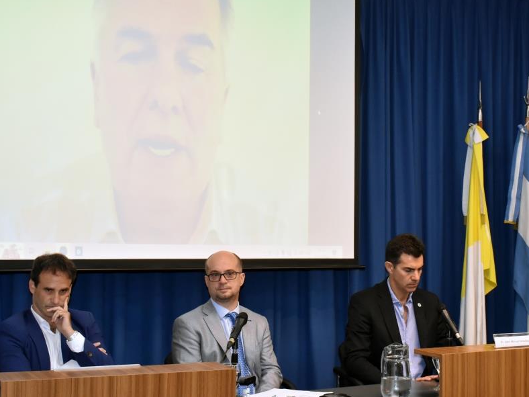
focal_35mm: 60
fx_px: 917
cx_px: 299
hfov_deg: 32.1
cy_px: 183
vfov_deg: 24.4
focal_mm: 32
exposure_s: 1/250
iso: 3200
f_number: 7.1
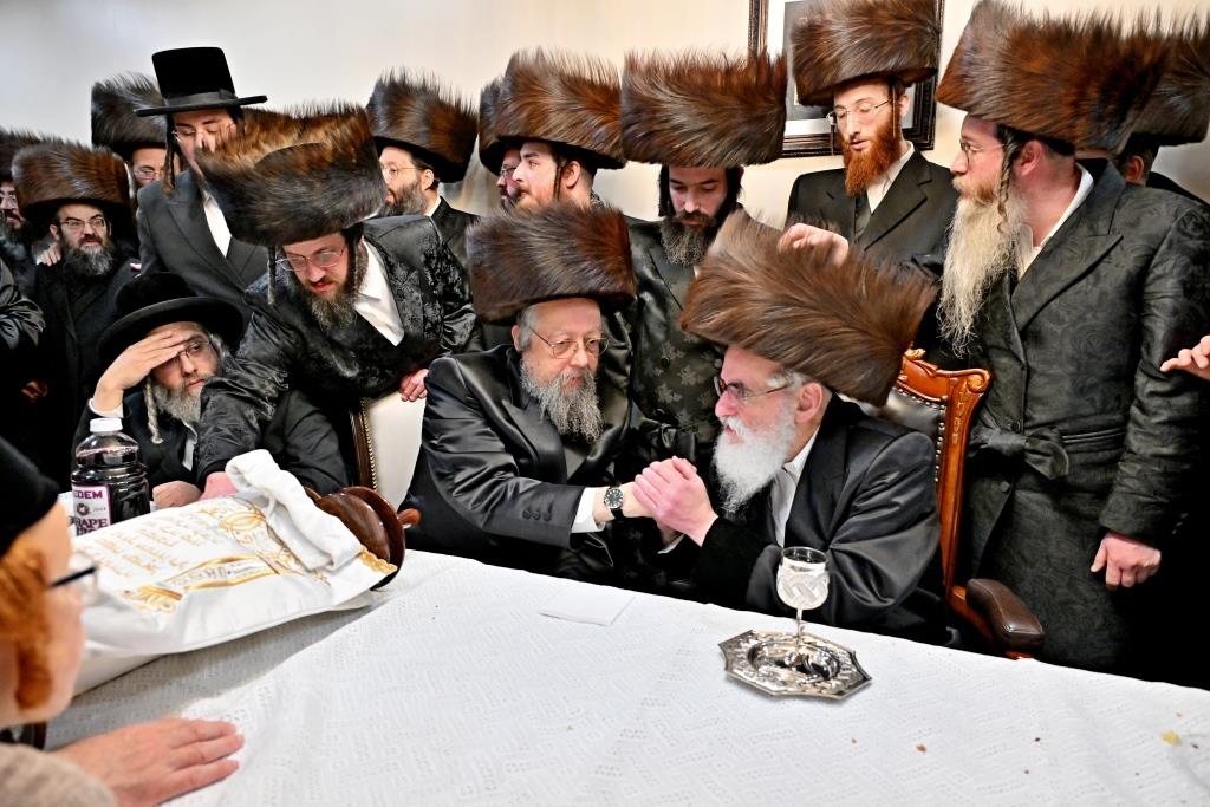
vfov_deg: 53.1
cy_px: 404
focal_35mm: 24
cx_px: 605
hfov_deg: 73.7
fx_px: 807
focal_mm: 24
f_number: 4
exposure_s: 1/200
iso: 1600
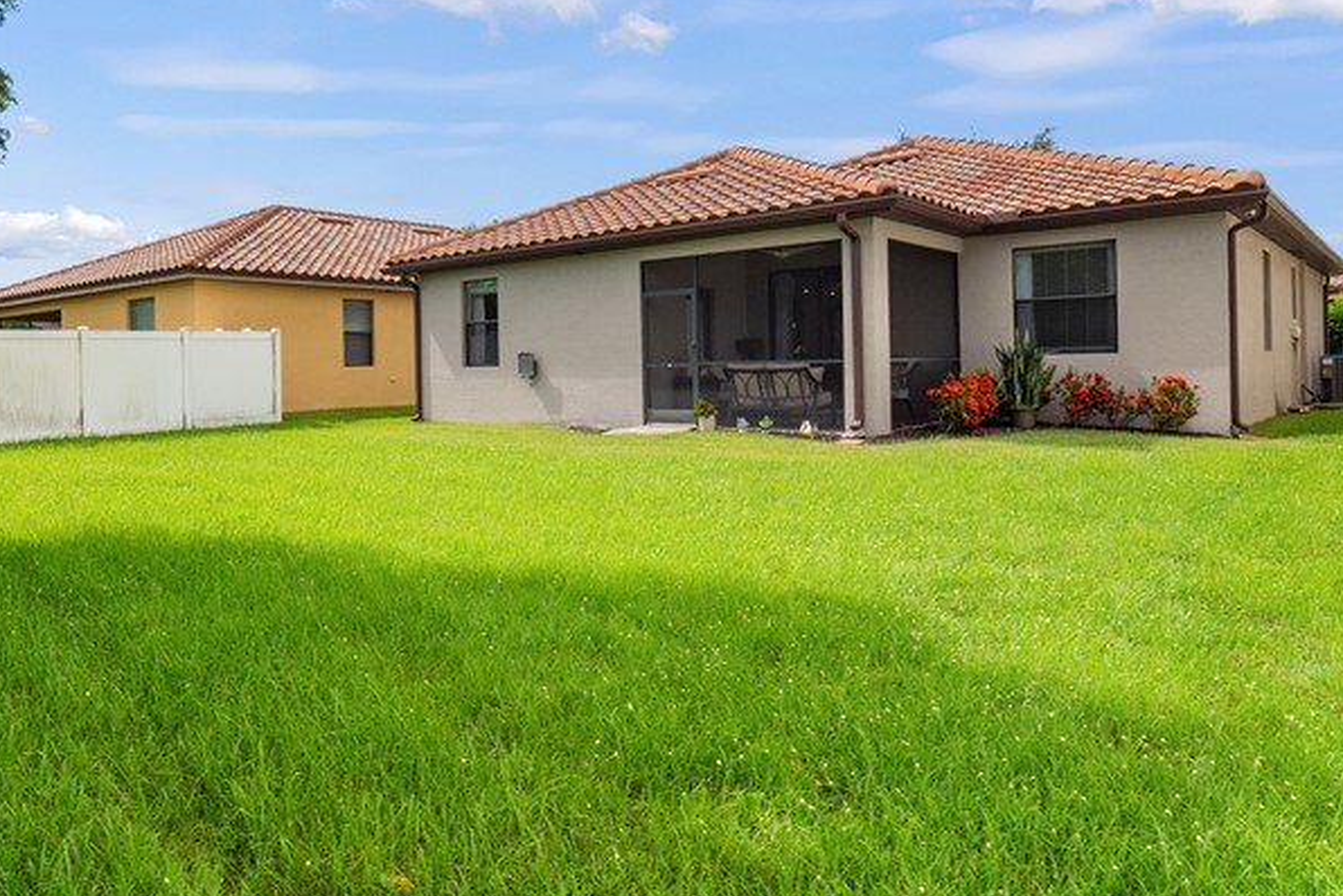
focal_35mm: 25
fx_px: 933
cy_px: 405
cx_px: 496
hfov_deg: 70.2
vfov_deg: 51.3
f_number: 7.1
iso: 200
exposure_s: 1/640
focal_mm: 7
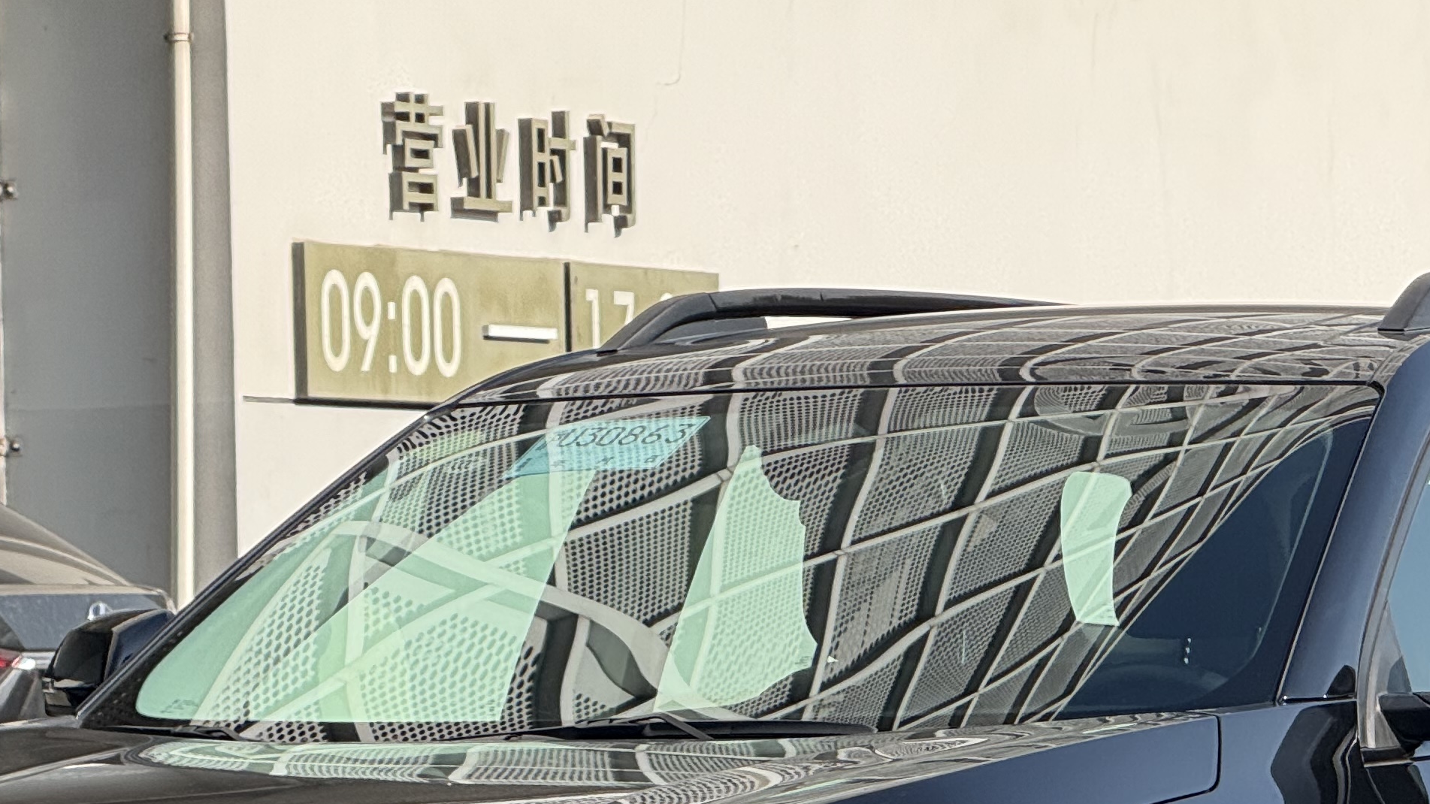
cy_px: 892
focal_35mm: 277
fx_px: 10502
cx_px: 908
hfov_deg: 7.8
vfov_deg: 4.4
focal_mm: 15.66
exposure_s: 1/1248
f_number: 2.8
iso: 64
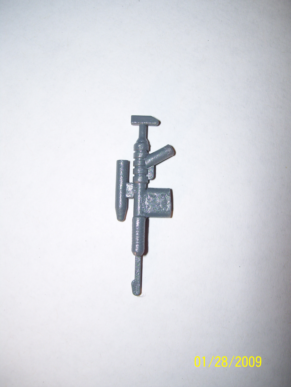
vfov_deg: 51.3
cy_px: 194
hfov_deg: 39.7
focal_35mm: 36
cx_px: 146
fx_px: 403
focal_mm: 6
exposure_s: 1/60
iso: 80
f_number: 2.7
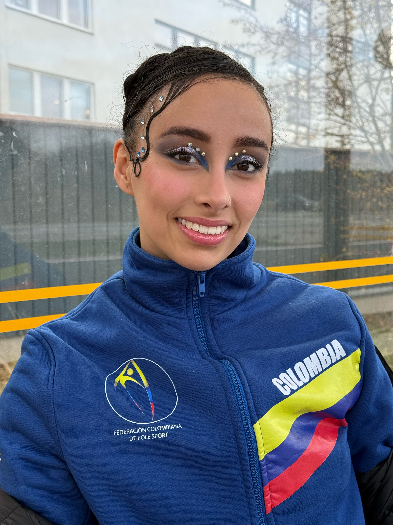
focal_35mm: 48
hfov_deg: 30.3
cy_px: 262
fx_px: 727
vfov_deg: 39.7
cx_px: 196
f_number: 1.78
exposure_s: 1/254
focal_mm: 6.76
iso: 64
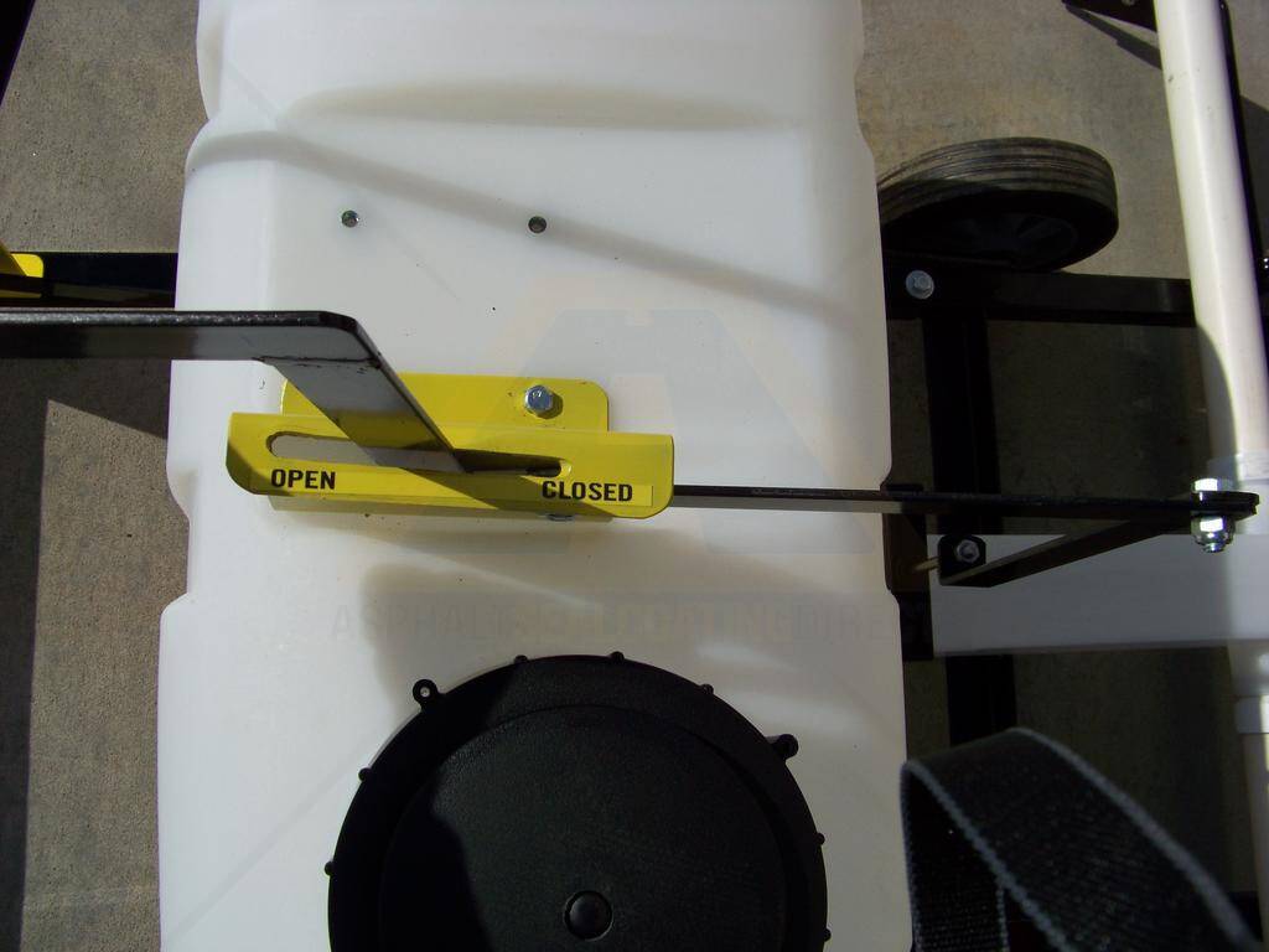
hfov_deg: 51.4
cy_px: 476
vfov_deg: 39.7
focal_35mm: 36
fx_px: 1320
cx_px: 634
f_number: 5.6
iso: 68
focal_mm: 5.85
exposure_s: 1/800
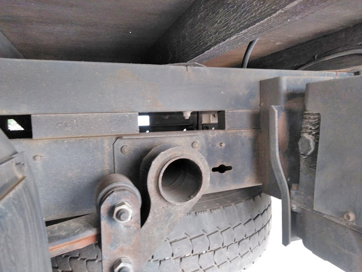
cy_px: 136
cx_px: 181
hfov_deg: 65.3
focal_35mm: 27
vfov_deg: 51.4
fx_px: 282
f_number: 2.2
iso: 113
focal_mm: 3.46
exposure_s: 1/30
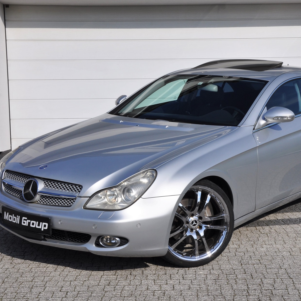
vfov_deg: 26.1
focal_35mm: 66
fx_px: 649
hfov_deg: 26.0
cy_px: 149
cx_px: 196
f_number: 16
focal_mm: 34
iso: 250
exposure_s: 1/250
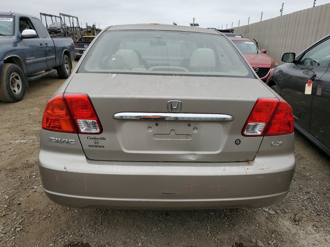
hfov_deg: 67.3
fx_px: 248
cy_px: 124
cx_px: 165
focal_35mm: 26
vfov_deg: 53.1
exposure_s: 1/1000
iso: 50
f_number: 1.5
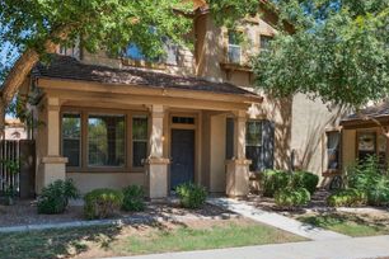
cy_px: 163
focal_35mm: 36
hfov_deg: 52.9
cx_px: 165
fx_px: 389
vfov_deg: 36.6
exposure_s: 1/400
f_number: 8
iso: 320
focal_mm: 22
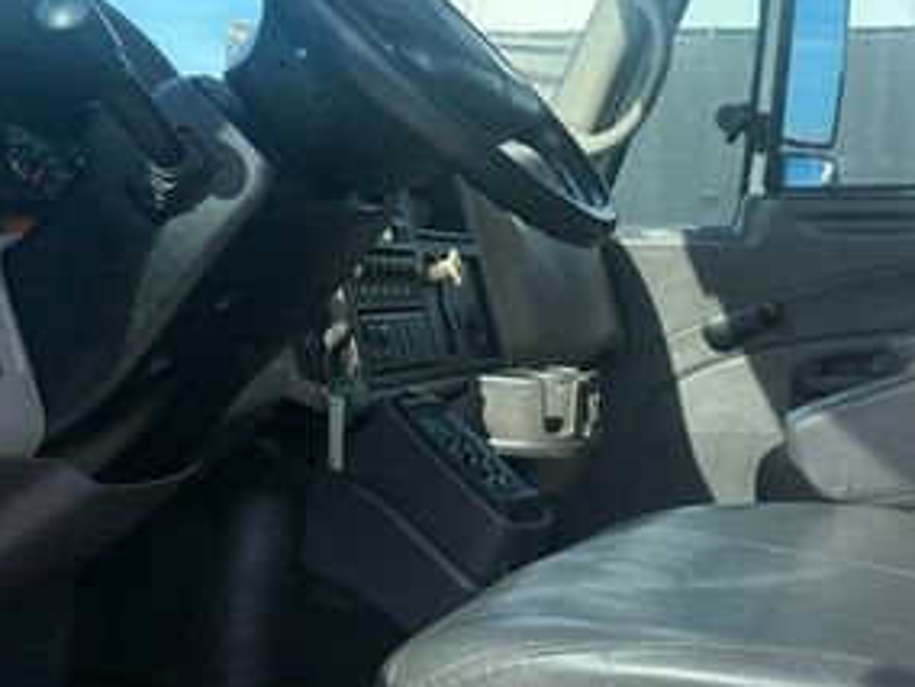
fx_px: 1427
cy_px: 252
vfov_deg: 26.9
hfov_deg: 35.4
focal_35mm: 54
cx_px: 564
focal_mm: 6.76
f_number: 1.78
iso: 100
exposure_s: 1/1949
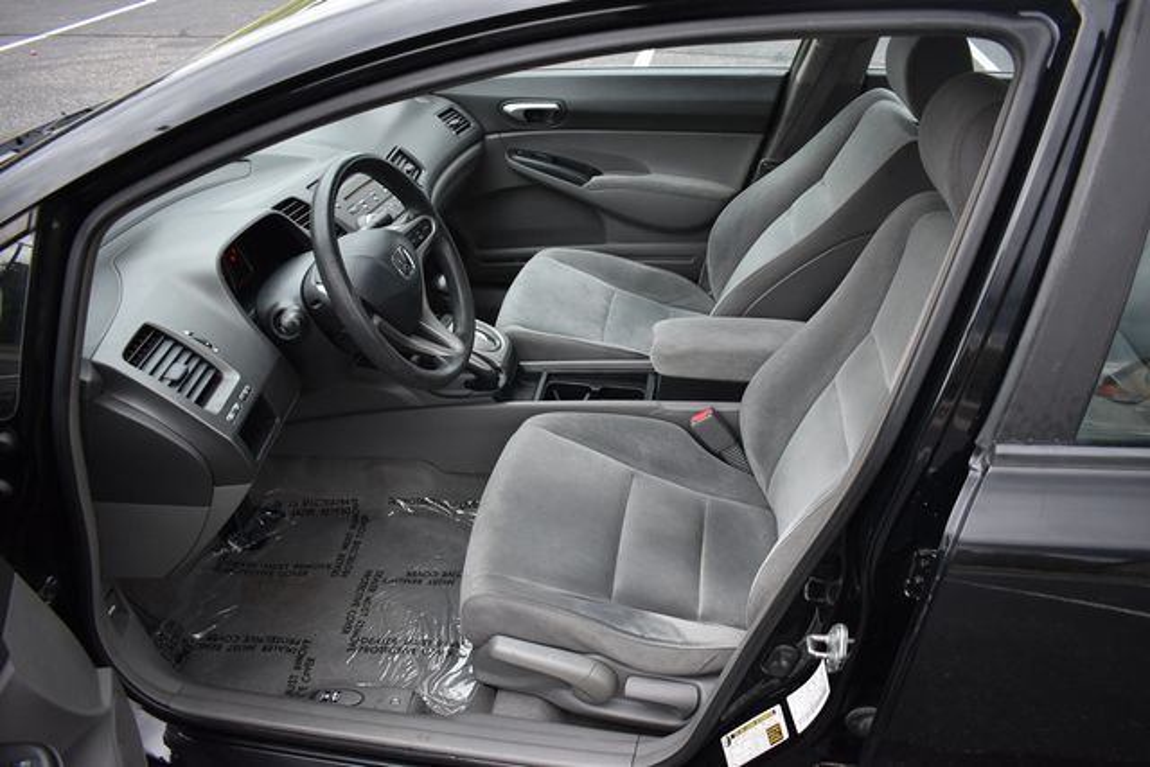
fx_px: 863
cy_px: 384
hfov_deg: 67.4
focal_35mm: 27
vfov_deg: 48.0
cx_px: 575
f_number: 3.5
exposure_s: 1/200
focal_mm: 18
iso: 800
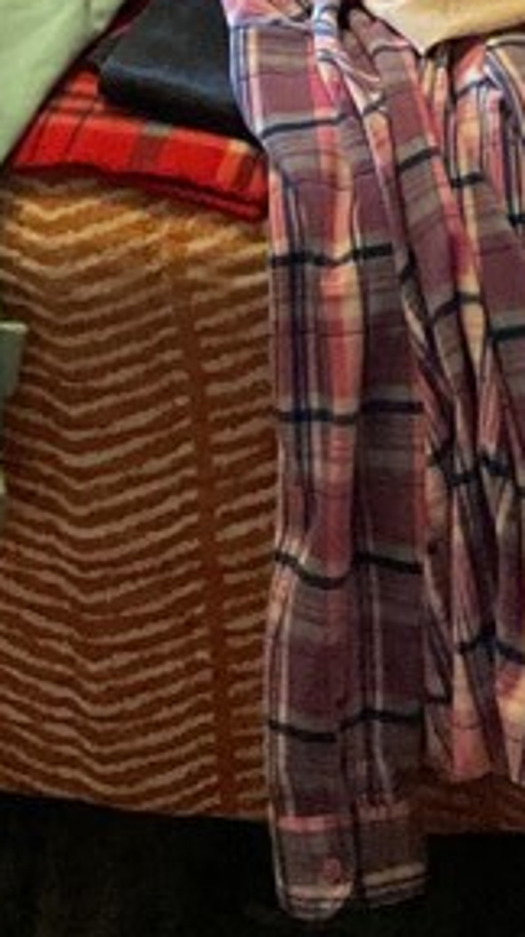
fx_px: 2779
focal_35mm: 112
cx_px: 353
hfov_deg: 10.8
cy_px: -668
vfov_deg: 16.5
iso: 160
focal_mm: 3
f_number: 1.8
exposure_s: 1/60
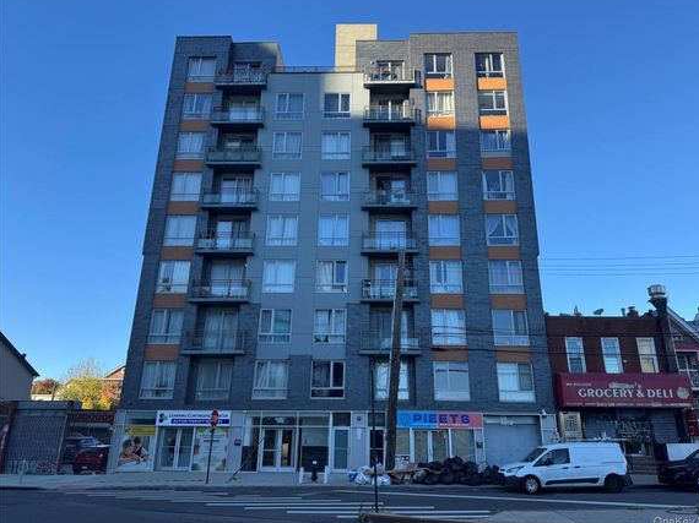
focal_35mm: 25
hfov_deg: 69.4
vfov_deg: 54.8
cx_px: 362
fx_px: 505
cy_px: 258
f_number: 1.78
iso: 80
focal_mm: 6.76
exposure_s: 1/1395
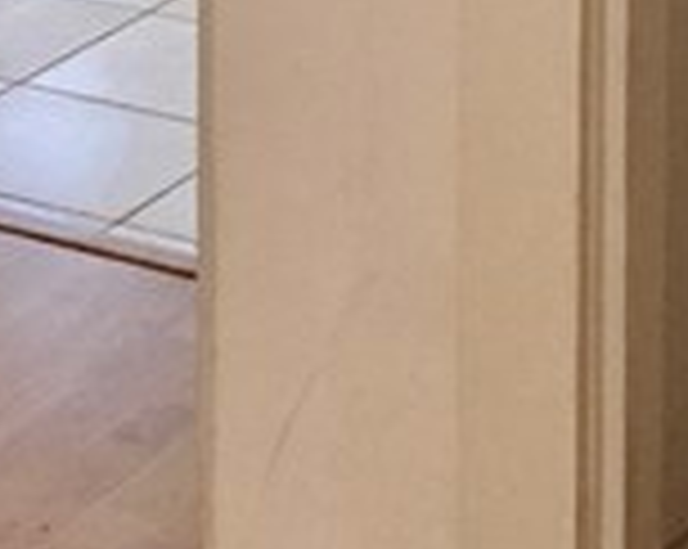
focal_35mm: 190
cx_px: -310
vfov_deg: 7.7
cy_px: -670
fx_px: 3864
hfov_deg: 9.9
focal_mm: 4.15
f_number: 2.2
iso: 125
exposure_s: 1/30
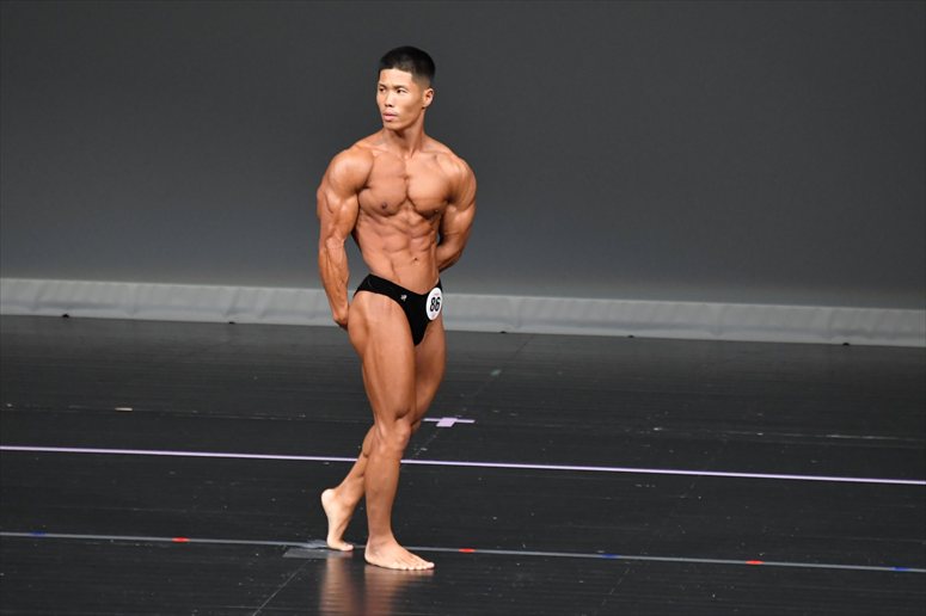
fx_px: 9641
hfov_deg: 5.5
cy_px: 308
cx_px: 463
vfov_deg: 3.7
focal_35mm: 375
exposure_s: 1/400
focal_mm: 250
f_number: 5.6
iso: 4000
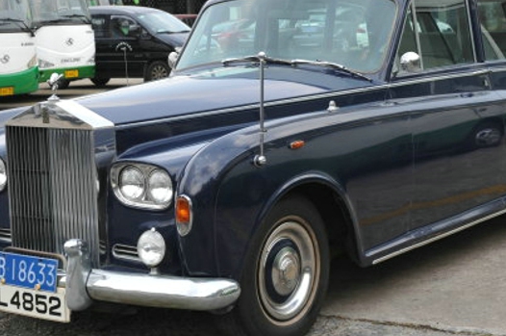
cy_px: 145
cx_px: 242
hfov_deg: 26.4
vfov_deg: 17.7
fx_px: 1081
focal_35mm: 77
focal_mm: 45
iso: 200
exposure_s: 1/250
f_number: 5.6
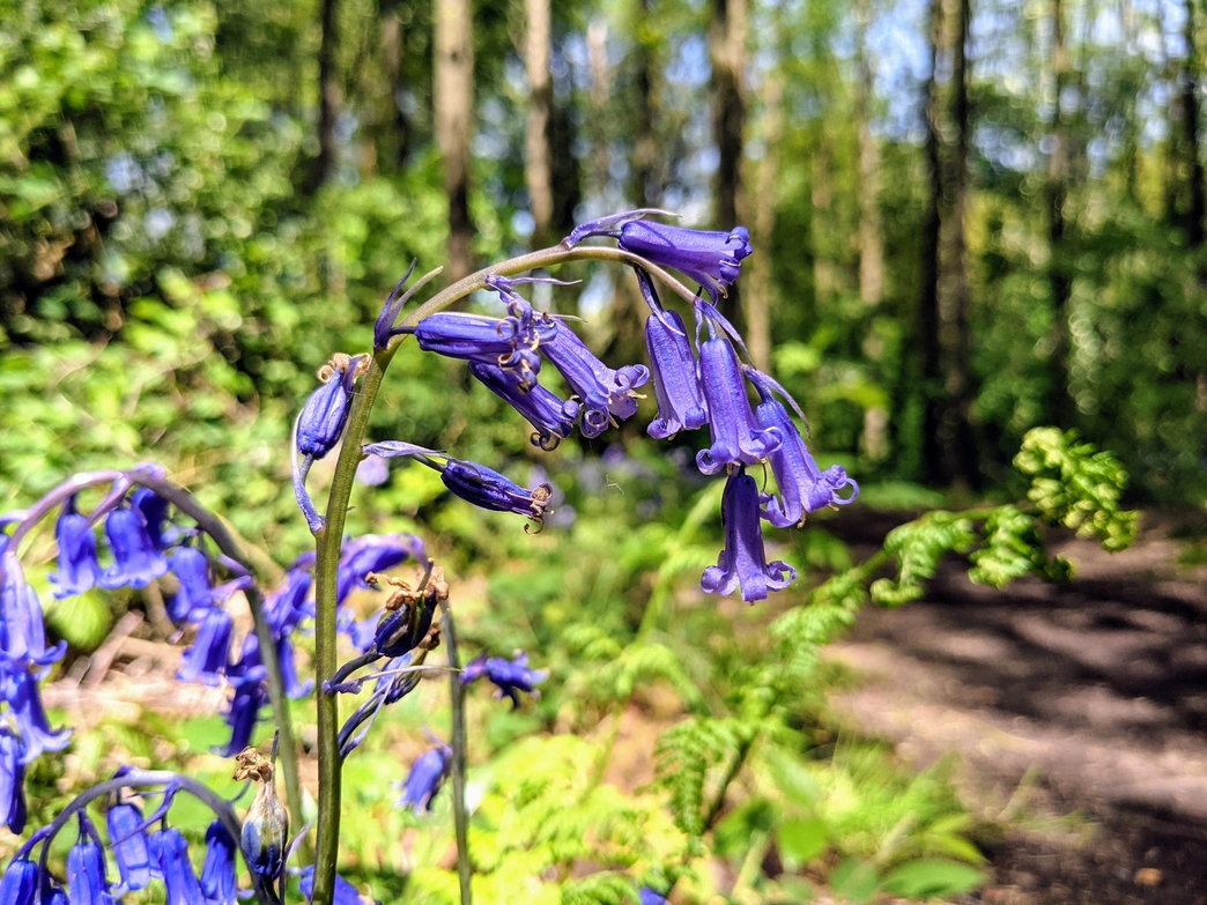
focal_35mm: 27
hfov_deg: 65.3
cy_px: 452
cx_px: 604
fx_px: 941
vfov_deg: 51.4
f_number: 1.73
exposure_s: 1/838
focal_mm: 4.38
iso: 43
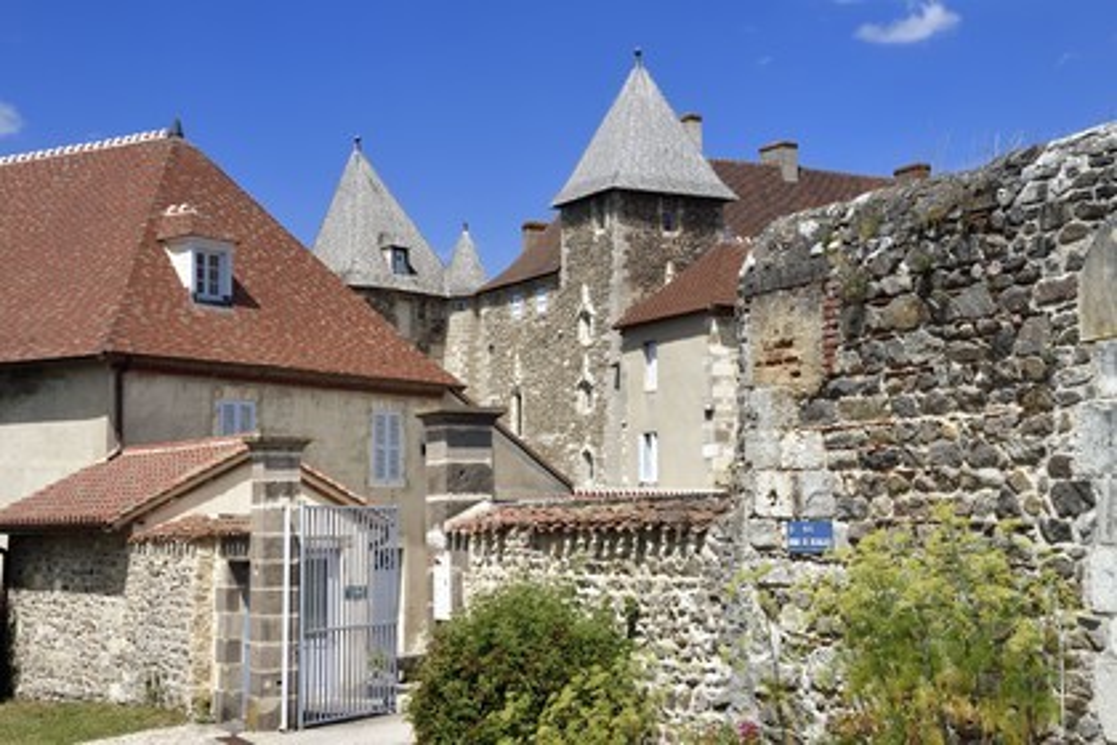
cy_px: 372
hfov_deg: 38.2
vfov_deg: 26.0
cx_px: 558
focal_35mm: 52
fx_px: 1613
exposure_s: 1/60
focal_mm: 52
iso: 200
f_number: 22
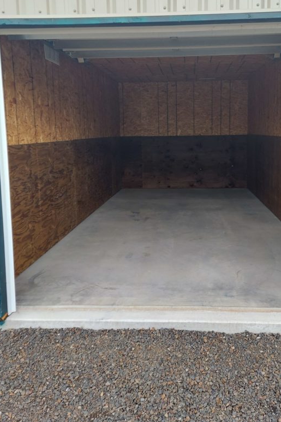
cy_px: 168
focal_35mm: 31
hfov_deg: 42.0
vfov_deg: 59.8
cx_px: 173
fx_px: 363
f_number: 1.8
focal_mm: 5.23
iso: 50
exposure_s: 1/152
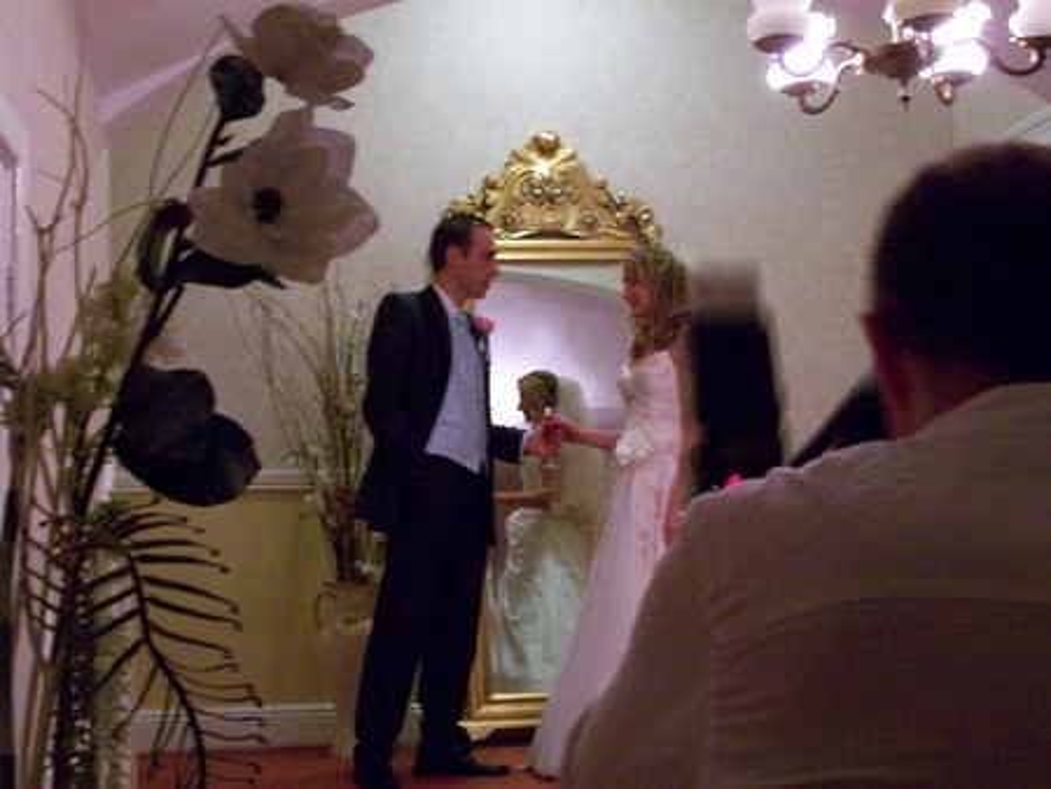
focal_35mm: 56
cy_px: 394
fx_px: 1701
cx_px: 526
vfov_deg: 26.1
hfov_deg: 34.3
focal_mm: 9.3
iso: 400
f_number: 3.1
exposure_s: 1/8
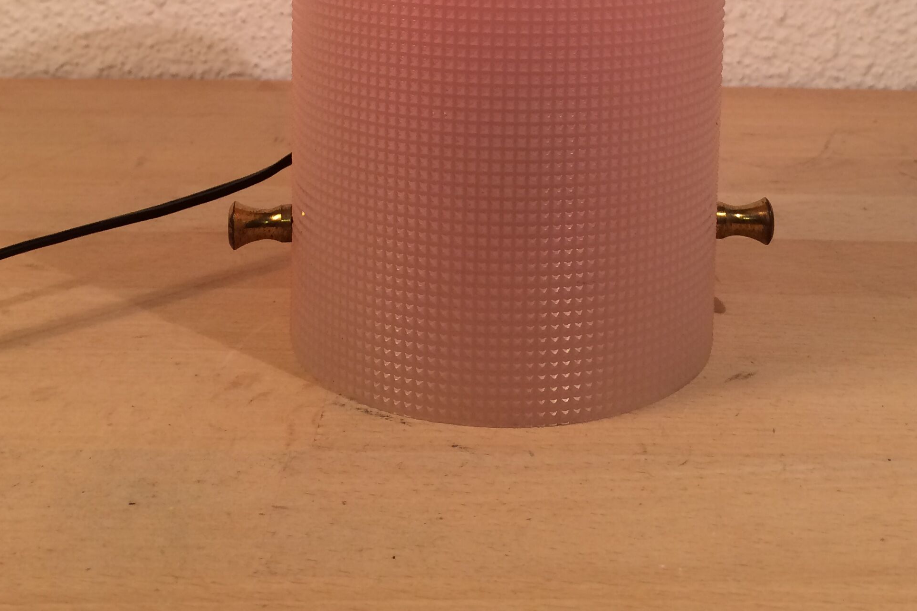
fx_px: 1299
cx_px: 510
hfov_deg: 38.8
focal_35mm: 51
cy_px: -94
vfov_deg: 24.4
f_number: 2.2
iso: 32
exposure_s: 1/33
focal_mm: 4.15
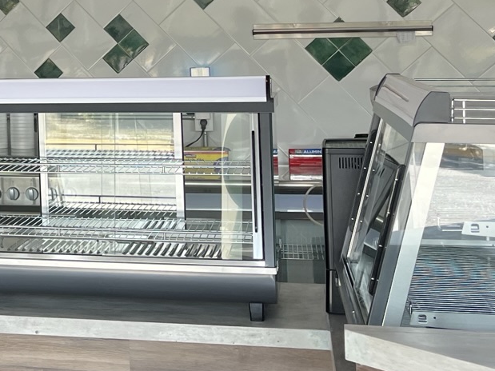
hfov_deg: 20.9
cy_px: -18
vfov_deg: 16.7
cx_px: -134
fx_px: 1230
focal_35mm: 86
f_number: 1.6
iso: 32
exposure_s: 1/133
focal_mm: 5.1
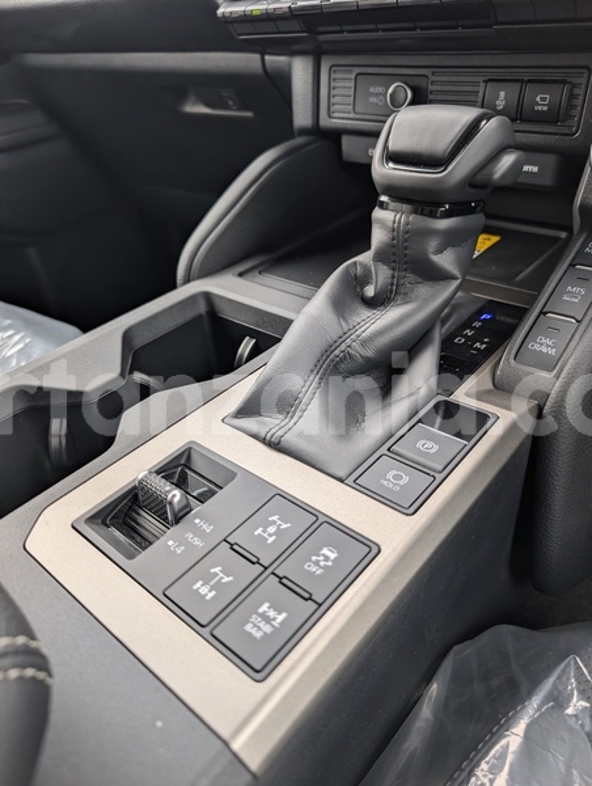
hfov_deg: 57.0
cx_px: 296
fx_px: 546
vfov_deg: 71.5
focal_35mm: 24
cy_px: 393
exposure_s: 1/107
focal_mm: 6.9
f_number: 1.68
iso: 20
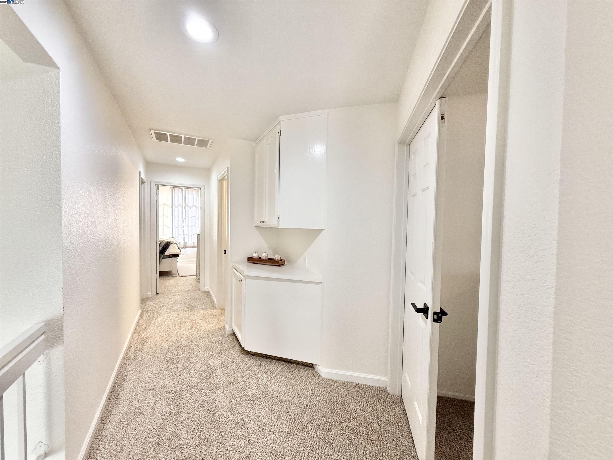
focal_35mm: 14
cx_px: 306
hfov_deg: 102.1
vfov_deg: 85.7
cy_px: 230
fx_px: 248
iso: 250
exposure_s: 1/120
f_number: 2.2
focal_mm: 2.22
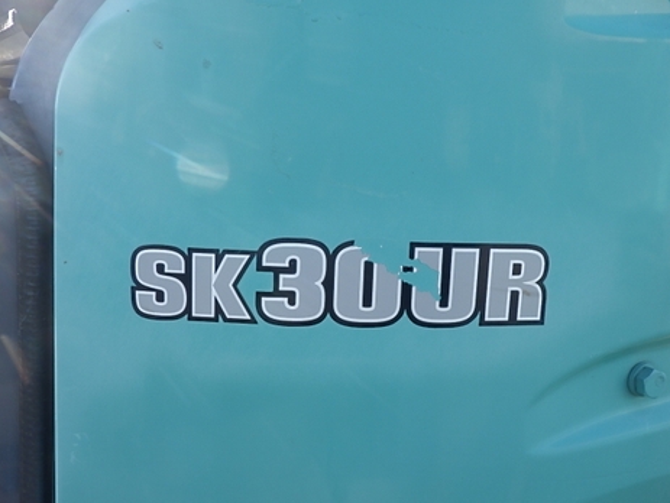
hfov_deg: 61.6
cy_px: 257
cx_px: 330
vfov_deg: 48.3
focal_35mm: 29
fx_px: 562
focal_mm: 5
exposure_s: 1/200
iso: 125
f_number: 4.2
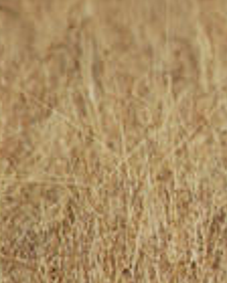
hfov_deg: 0.5
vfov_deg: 0.7
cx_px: 647
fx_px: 23640
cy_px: 194
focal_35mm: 2815
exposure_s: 1/400
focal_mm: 400
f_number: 5.6
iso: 100
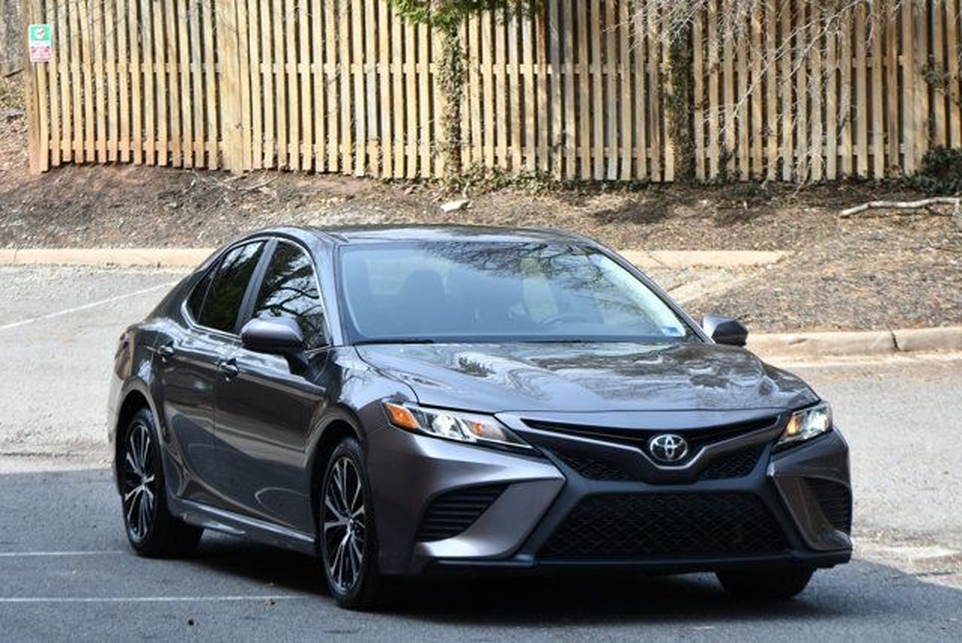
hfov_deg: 15.2
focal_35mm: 135
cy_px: 322
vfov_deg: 10.2
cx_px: 481
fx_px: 3611
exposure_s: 1/250
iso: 200
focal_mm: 90
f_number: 6.3
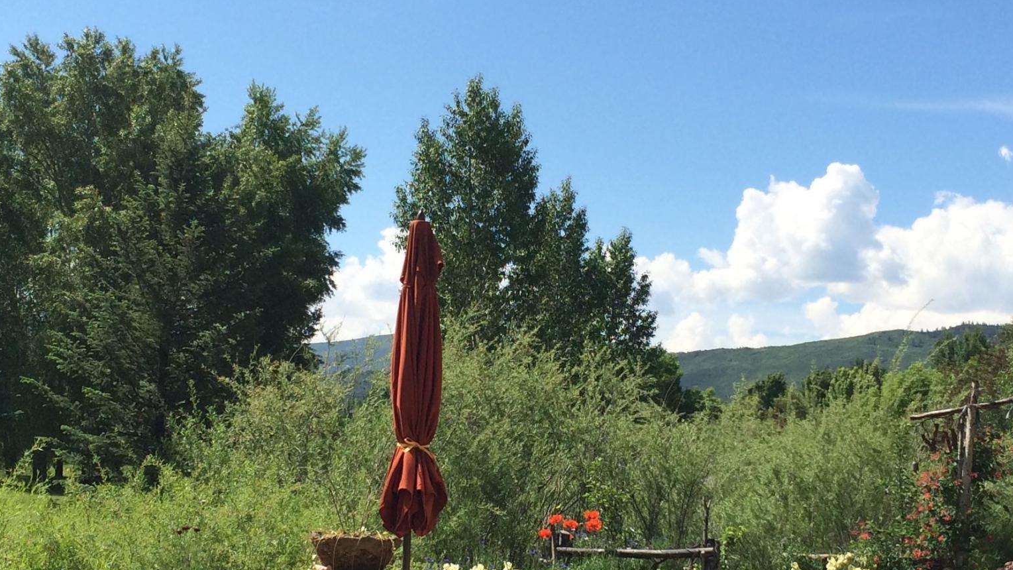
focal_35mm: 62
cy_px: 320
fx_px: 1665
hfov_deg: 33.8
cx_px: 482
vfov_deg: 19.4
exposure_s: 1/2283
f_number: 2.2
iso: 32
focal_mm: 4.15
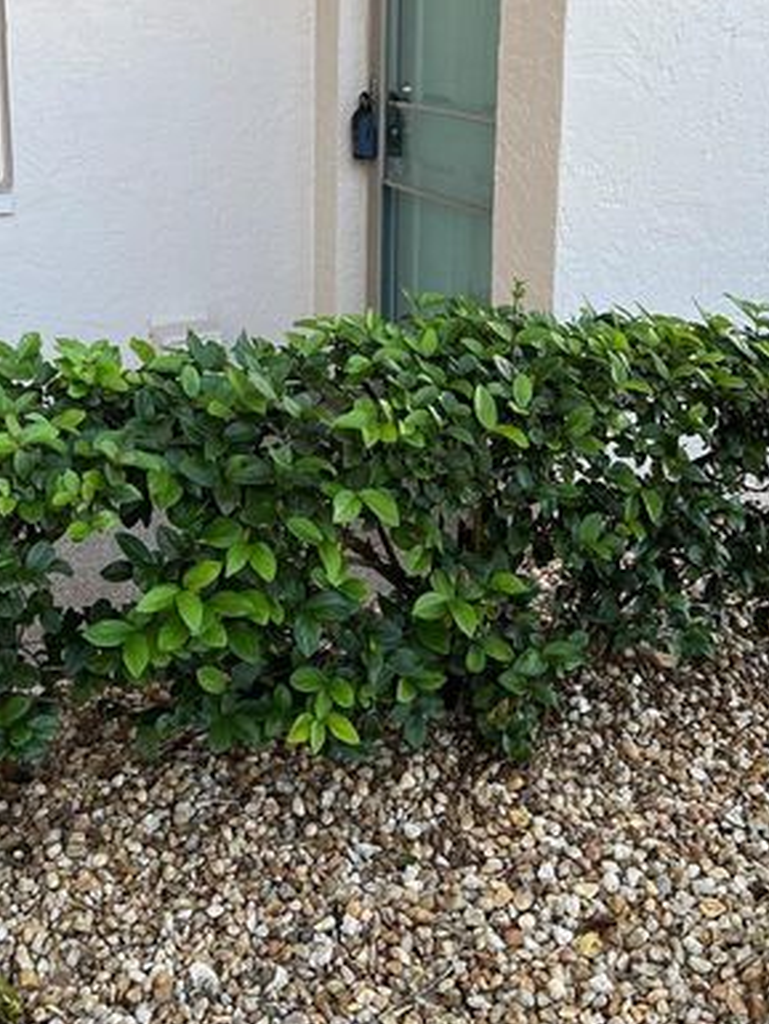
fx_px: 1332
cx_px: 301
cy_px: 222
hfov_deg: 32.1
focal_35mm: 45
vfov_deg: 40.5
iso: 40
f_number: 1.5
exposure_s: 1/234
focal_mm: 5.7
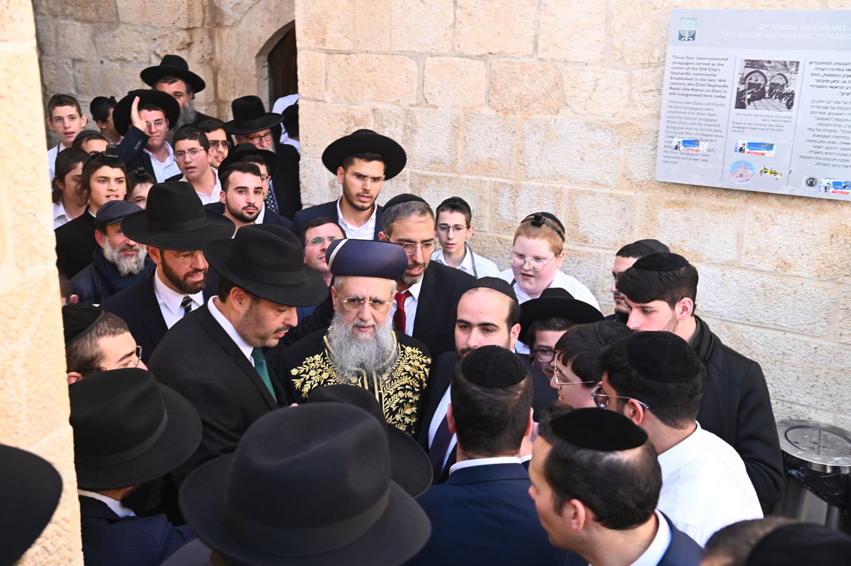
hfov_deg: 46.4
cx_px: 426
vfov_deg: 31.8
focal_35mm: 42
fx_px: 992
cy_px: 283
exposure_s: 1/125
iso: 320
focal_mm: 42
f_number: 6.3
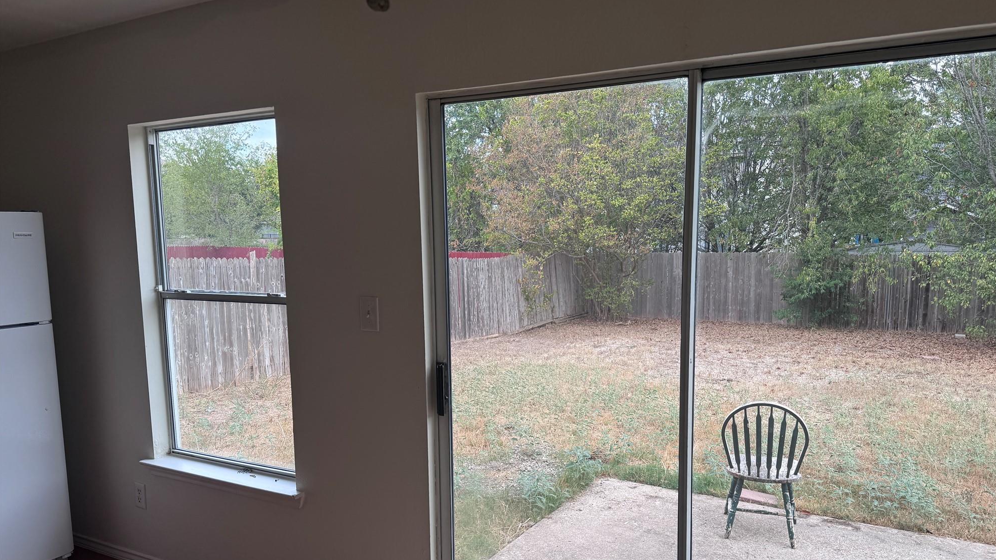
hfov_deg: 69.8
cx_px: 513
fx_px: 713
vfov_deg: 42.8
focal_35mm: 27
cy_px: 326
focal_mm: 6.76
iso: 80
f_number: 1.78
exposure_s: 1/488
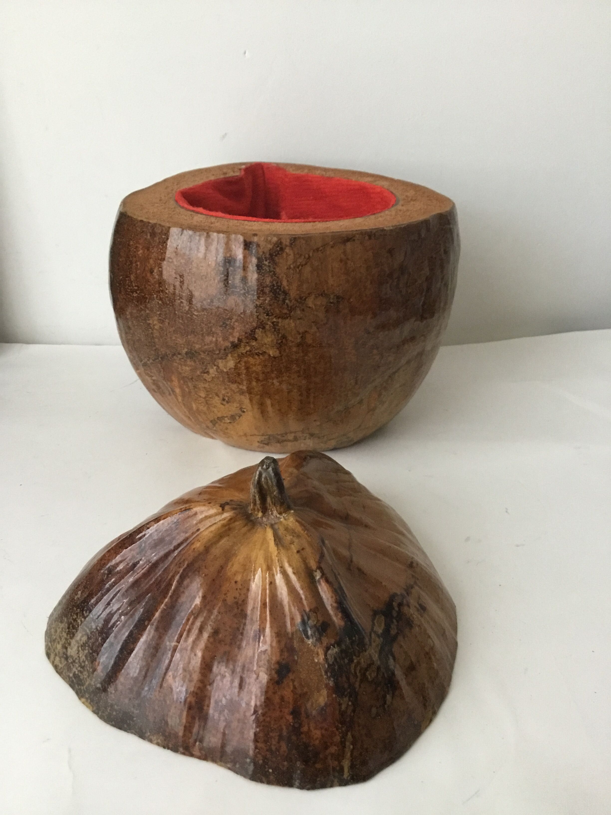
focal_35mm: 31
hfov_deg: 45.4
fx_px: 730
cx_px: 306
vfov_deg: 58.4
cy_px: 408
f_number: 2.4
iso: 200
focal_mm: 3.3
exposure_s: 1/33
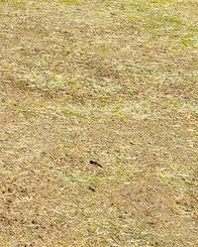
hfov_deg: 11.0
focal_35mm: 110
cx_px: -330
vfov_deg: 15.5
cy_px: -165
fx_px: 806
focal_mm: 14
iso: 400
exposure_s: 1/800
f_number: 8
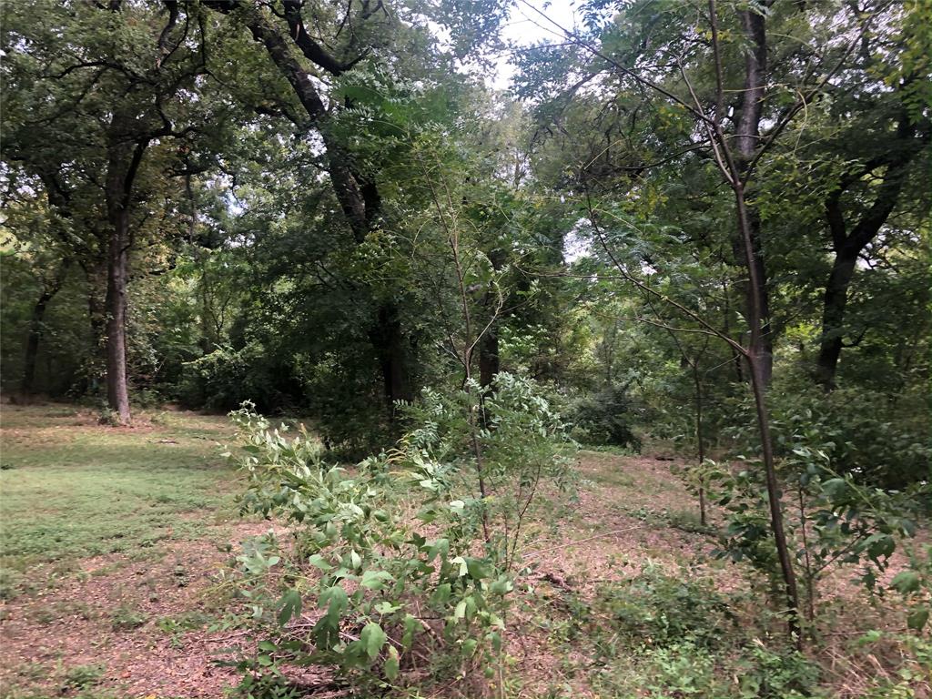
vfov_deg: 49.7
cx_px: 466
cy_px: 350
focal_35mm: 28
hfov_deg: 63.4
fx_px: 754
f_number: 1.8
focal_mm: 3.99
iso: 25
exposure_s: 1/120
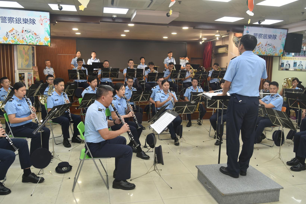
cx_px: 149
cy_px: 98
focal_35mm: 28
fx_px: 238
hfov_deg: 65.4
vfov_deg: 46.4
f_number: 4
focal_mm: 24
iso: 400
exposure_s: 1/60
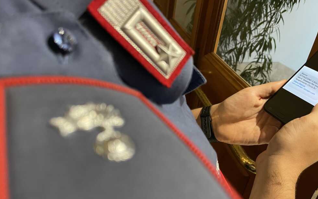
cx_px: 157
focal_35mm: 28
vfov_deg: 44.5
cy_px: 104
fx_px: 243
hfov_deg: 66.5
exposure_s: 1/50
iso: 320
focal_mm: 4.2
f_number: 1.6
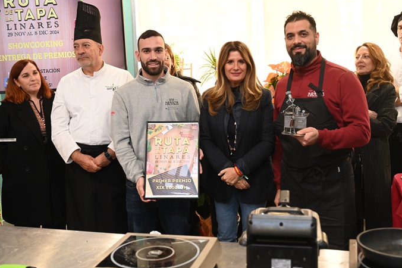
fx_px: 502
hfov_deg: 43.6
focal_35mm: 45
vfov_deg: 29.8
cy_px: 127
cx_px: 204
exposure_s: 1/100
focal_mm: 42
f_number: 4.5
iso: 1250
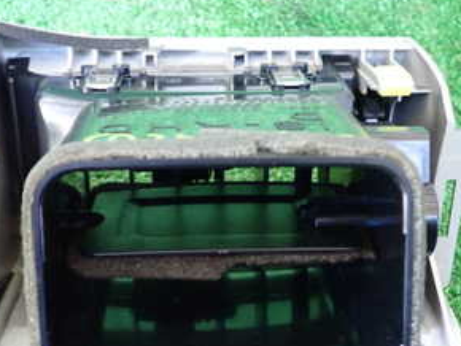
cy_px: 295
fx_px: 826
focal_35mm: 62
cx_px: 227
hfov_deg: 31.2
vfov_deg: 23.2
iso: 1000
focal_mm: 5.4
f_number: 2.3
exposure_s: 1/50
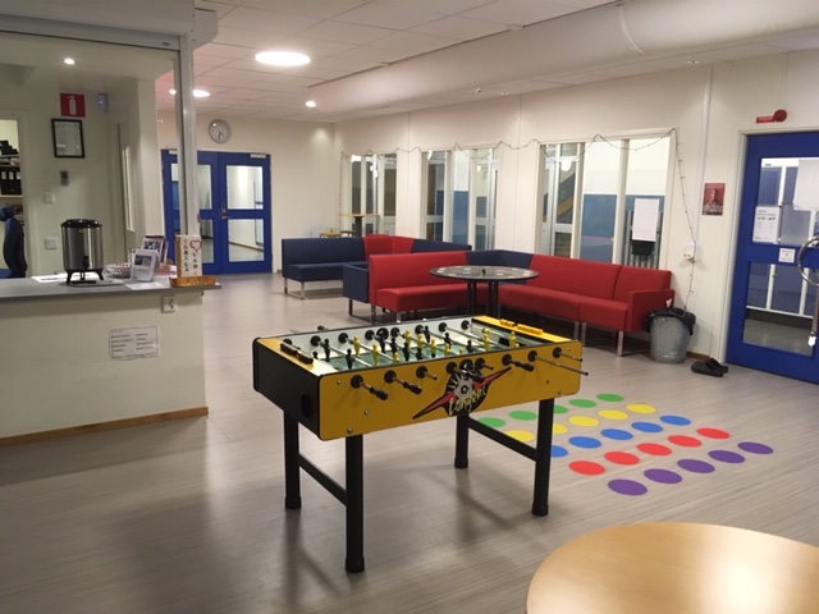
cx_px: 410
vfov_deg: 48.2
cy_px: 307
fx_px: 686
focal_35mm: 29
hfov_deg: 61.7
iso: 160
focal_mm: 4.15
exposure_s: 1/33
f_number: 2.2
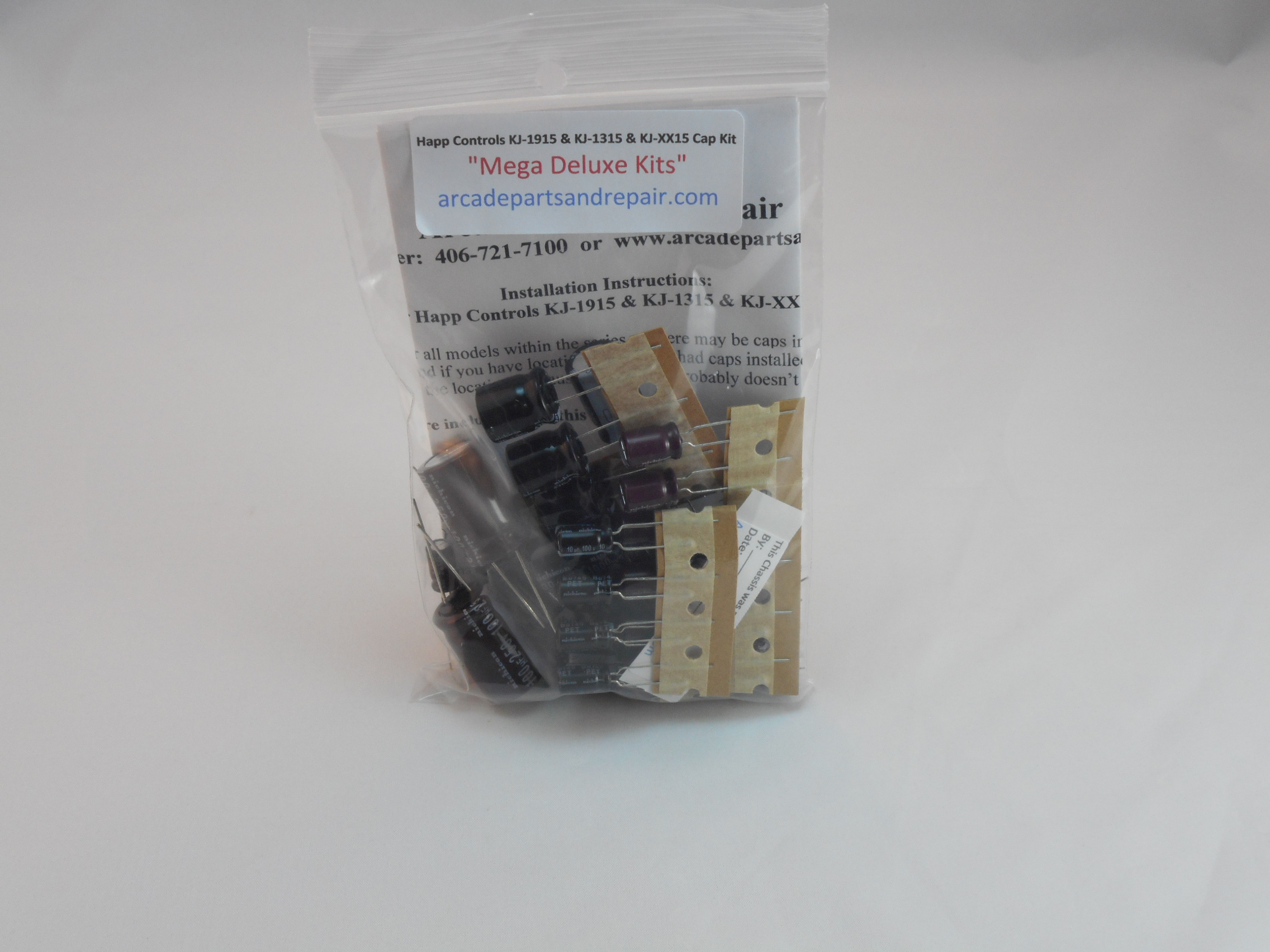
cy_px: 476
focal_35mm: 51
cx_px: 635
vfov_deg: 28.6
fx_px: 1871
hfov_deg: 37.5
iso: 220
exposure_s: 1/30
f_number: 4.9
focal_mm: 9.1
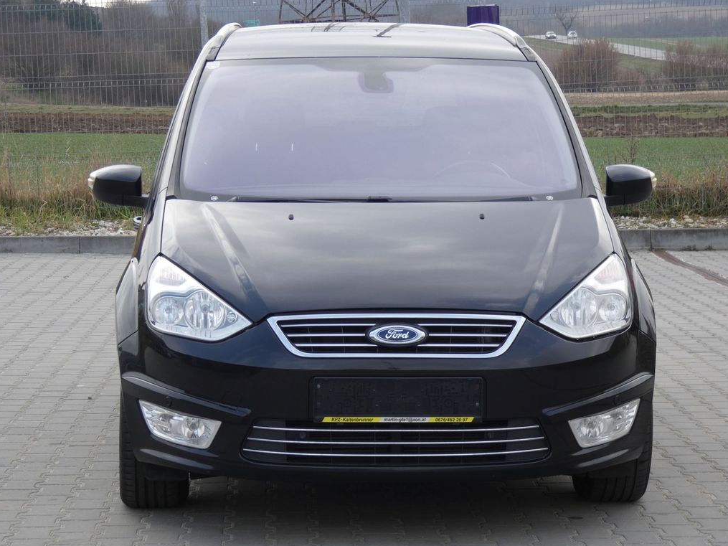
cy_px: 274
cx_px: 364
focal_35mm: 108
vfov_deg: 13.7
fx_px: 2271
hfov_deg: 18.2
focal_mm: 19.2
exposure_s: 1/160
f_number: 5
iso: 80
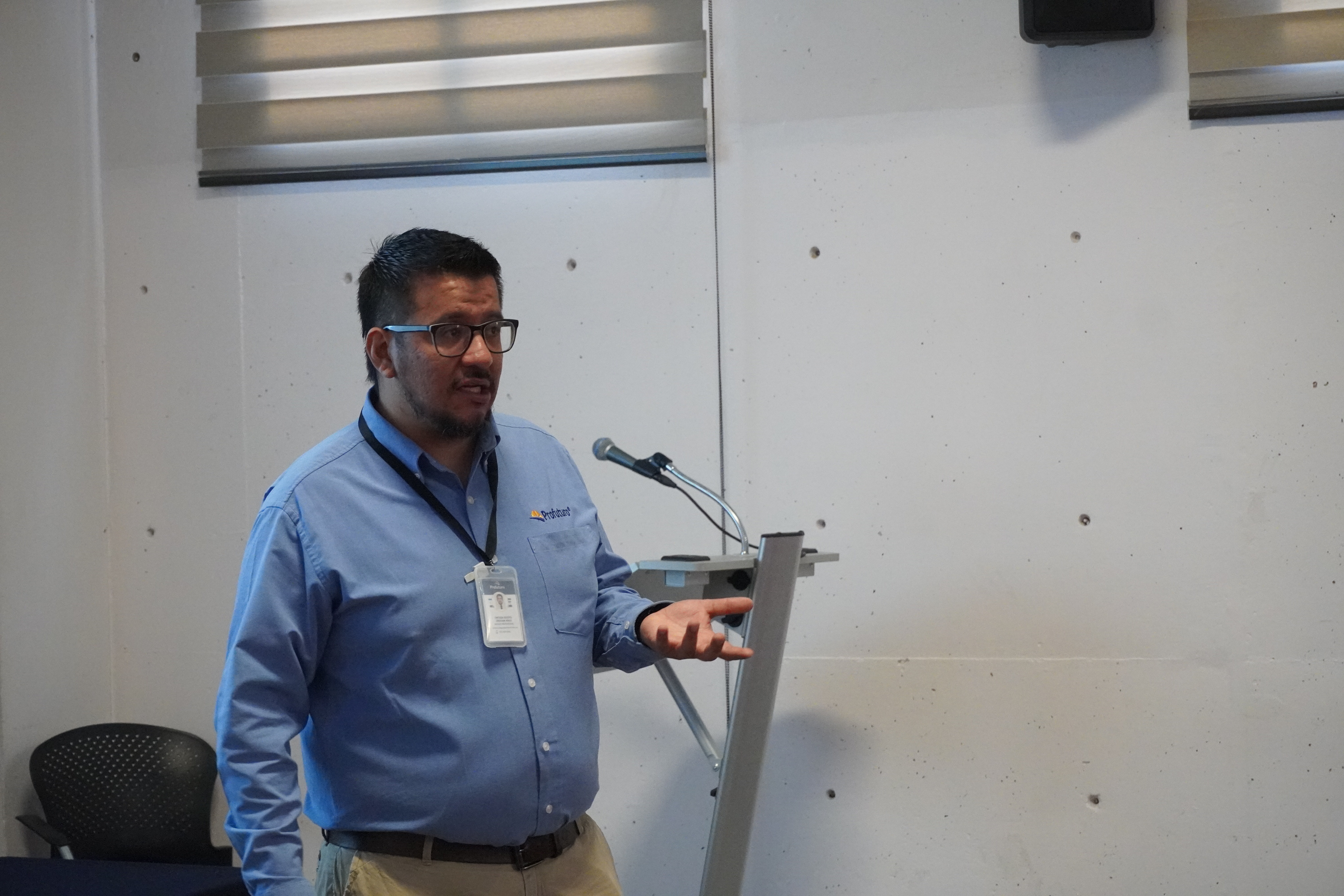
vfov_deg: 18.2
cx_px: 672
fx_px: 2800
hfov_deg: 27.0
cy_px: 448
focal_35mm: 75
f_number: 5.6
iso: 6400
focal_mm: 50
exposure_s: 1/60
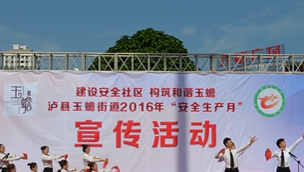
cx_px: 168
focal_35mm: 77
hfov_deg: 27.5
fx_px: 621
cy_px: 144
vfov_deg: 15.6
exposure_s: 1/2000
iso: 400
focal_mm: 30
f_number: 8
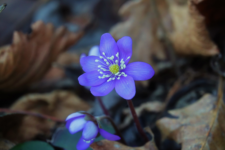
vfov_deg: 2.3
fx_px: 3750
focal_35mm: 600
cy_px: 75
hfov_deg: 3.4
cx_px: 112
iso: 800
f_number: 4
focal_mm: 220
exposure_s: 1/160
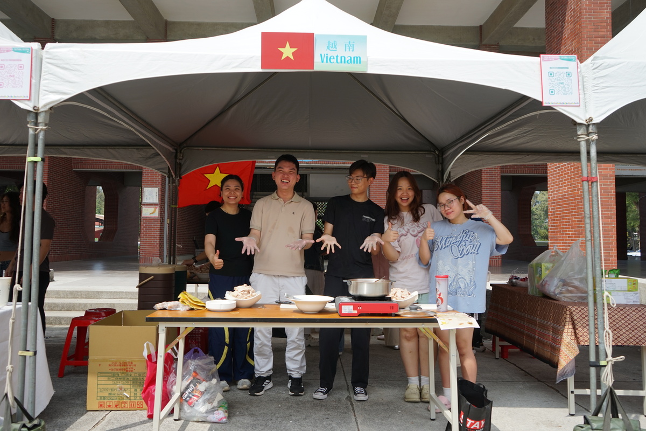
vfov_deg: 46.4
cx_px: 323
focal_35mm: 28
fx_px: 502
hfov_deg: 65.5
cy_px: 216
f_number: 5.6
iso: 100
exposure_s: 1/500
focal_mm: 28
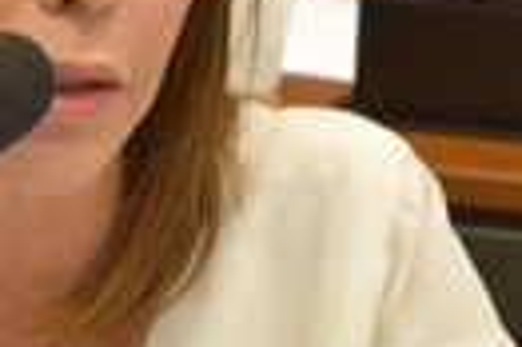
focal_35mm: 382
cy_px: 156
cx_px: 32
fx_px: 5532
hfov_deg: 5.4
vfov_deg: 3.6
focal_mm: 52
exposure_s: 1/60
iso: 500
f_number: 5.6
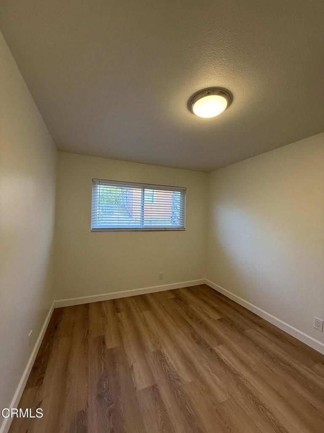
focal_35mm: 14
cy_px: 216
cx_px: 162
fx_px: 175
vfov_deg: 102.1
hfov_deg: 85.7
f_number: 2.2
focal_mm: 2.22
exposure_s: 1/120
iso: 160
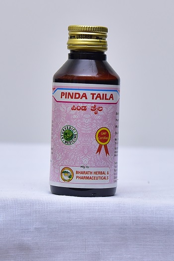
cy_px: 130
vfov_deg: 36.3
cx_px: 87
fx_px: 399
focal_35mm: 55
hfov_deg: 24.6
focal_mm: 55
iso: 1250
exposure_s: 1/160
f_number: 4.5
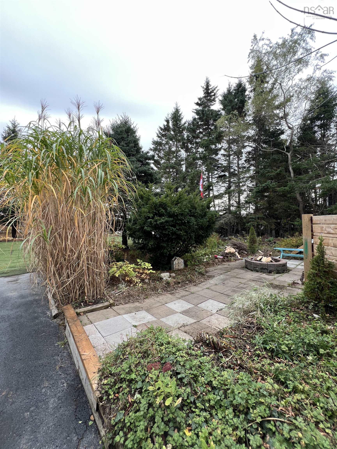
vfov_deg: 106.2
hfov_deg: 89.9
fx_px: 169
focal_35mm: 13
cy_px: 224
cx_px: 168
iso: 40
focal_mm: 1.57
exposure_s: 1/99
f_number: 1.8
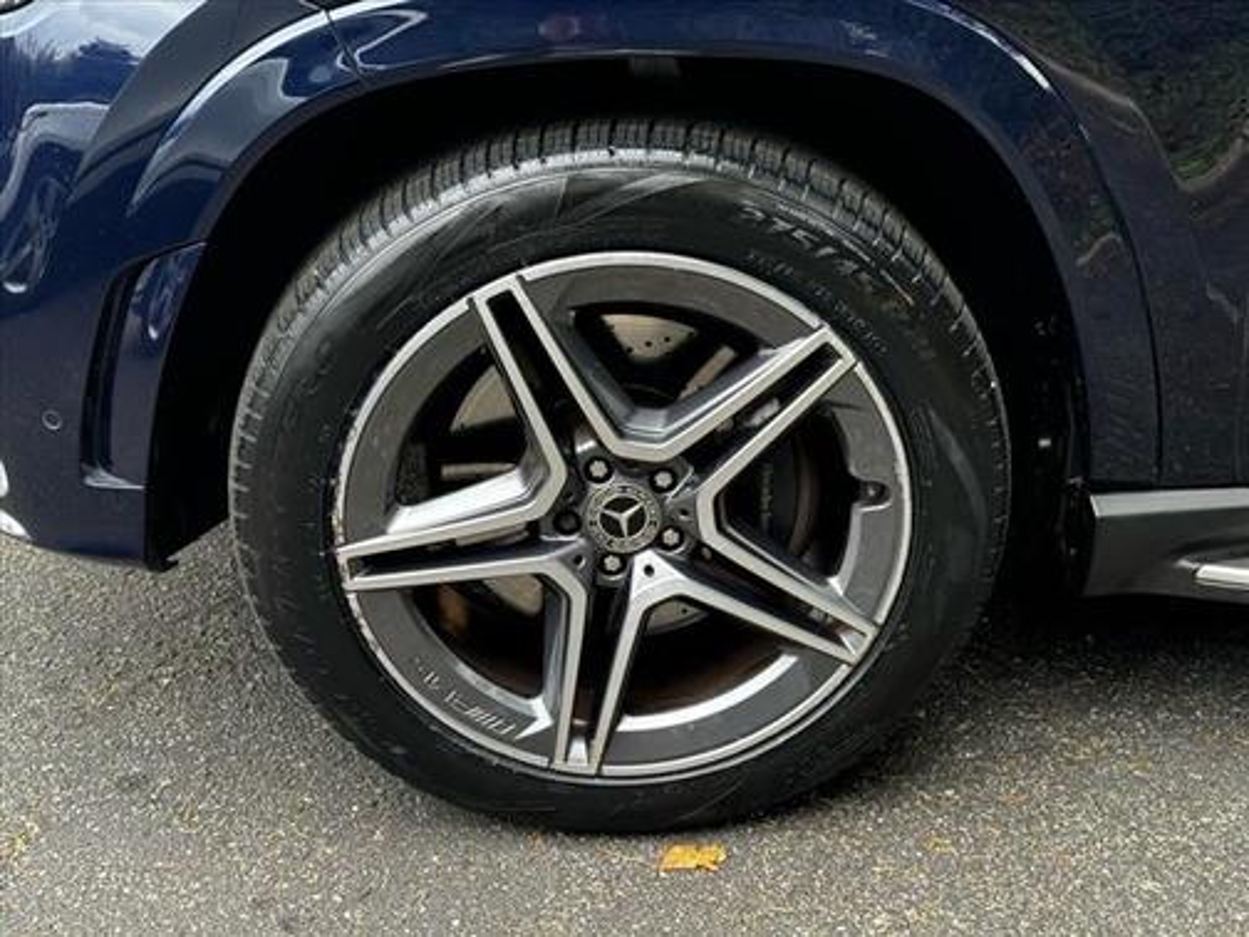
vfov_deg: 30.3
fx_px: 1732
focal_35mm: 48
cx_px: 624
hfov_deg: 39.7
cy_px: 468
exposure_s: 1/97
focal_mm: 6.76
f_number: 1.78
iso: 100
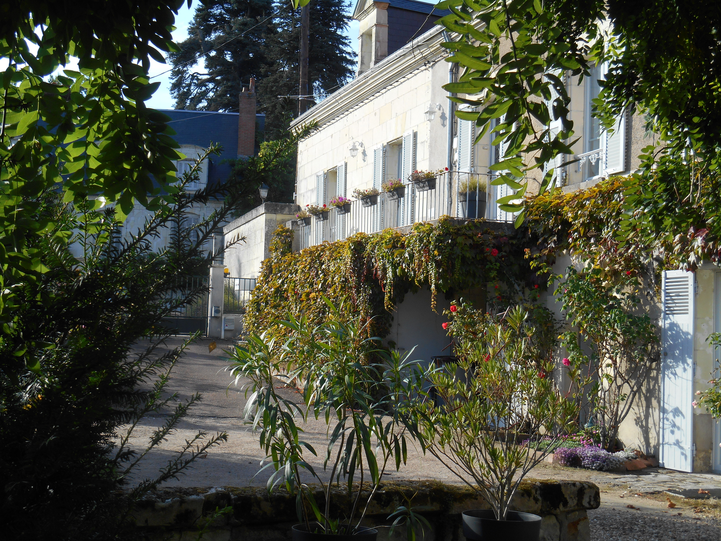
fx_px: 1104
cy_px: 270
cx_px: 360
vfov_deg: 27.5
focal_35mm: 53
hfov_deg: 36.2
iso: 80
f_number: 4.2
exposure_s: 1/320
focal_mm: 9.5
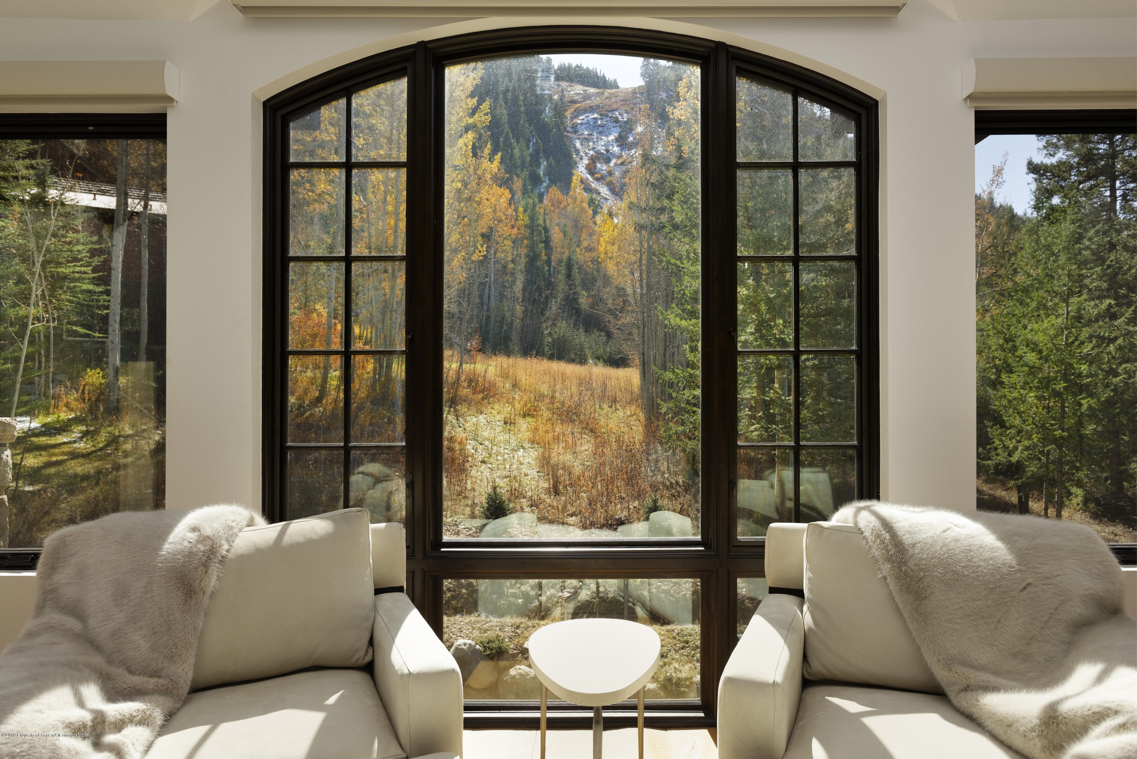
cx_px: 568
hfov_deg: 78.6
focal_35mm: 22
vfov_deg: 57.3
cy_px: 380
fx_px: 695
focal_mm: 22
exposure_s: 1/200
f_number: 7.1
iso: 160
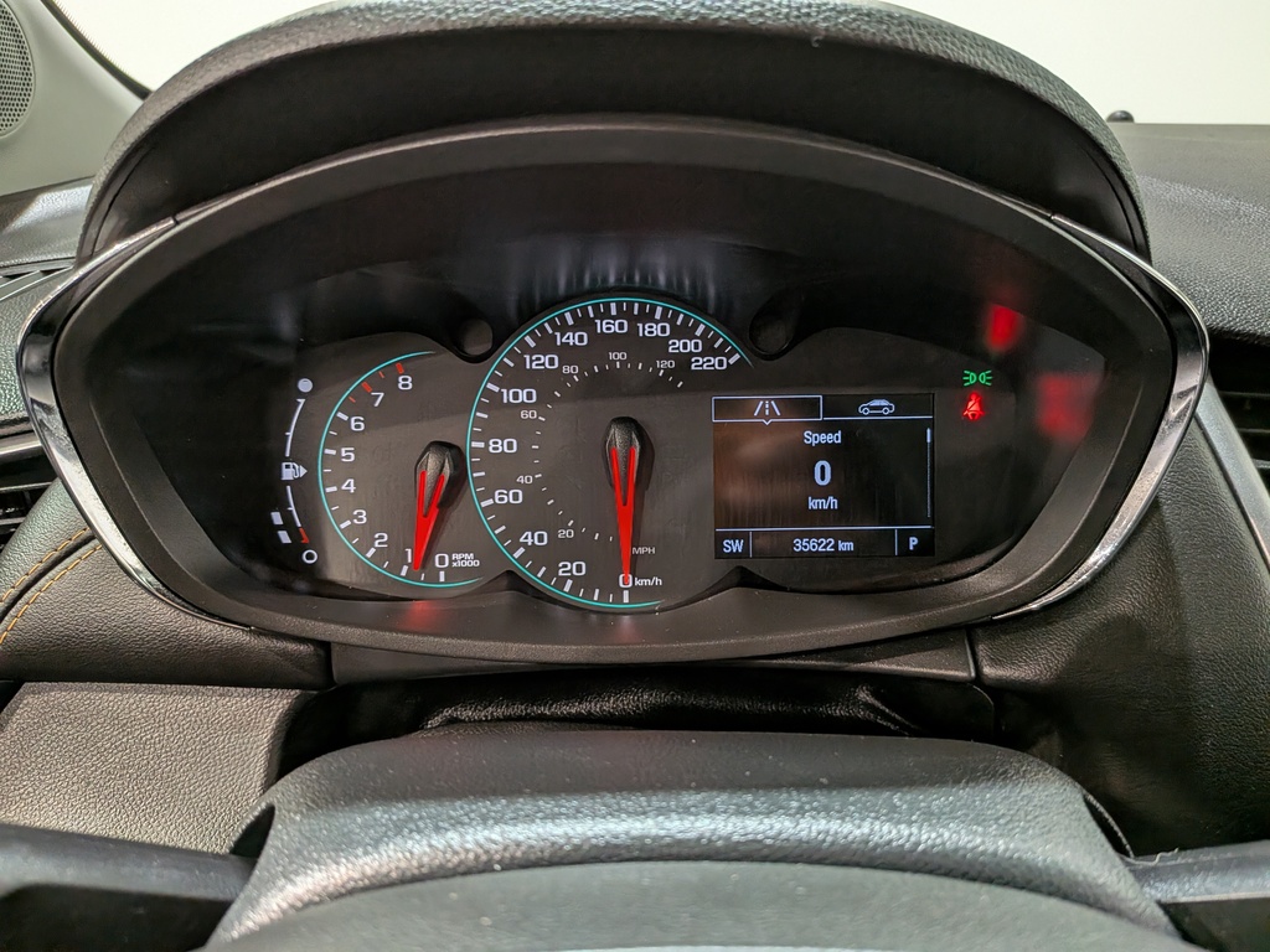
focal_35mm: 24
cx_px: 635
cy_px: 476
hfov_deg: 71.6
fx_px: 881
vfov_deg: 56.8
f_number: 1.7
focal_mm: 4.53
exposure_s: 1/100
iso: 317
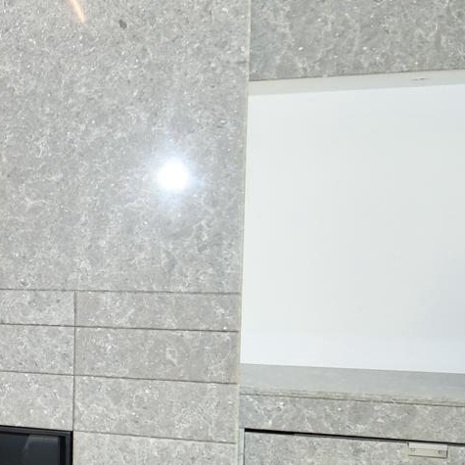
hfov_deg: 18.6
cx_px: -429
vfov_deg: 25.9
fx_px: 1003
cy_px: 316
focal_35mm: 66
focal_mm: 12
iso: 400
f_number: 4
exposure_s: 1/60
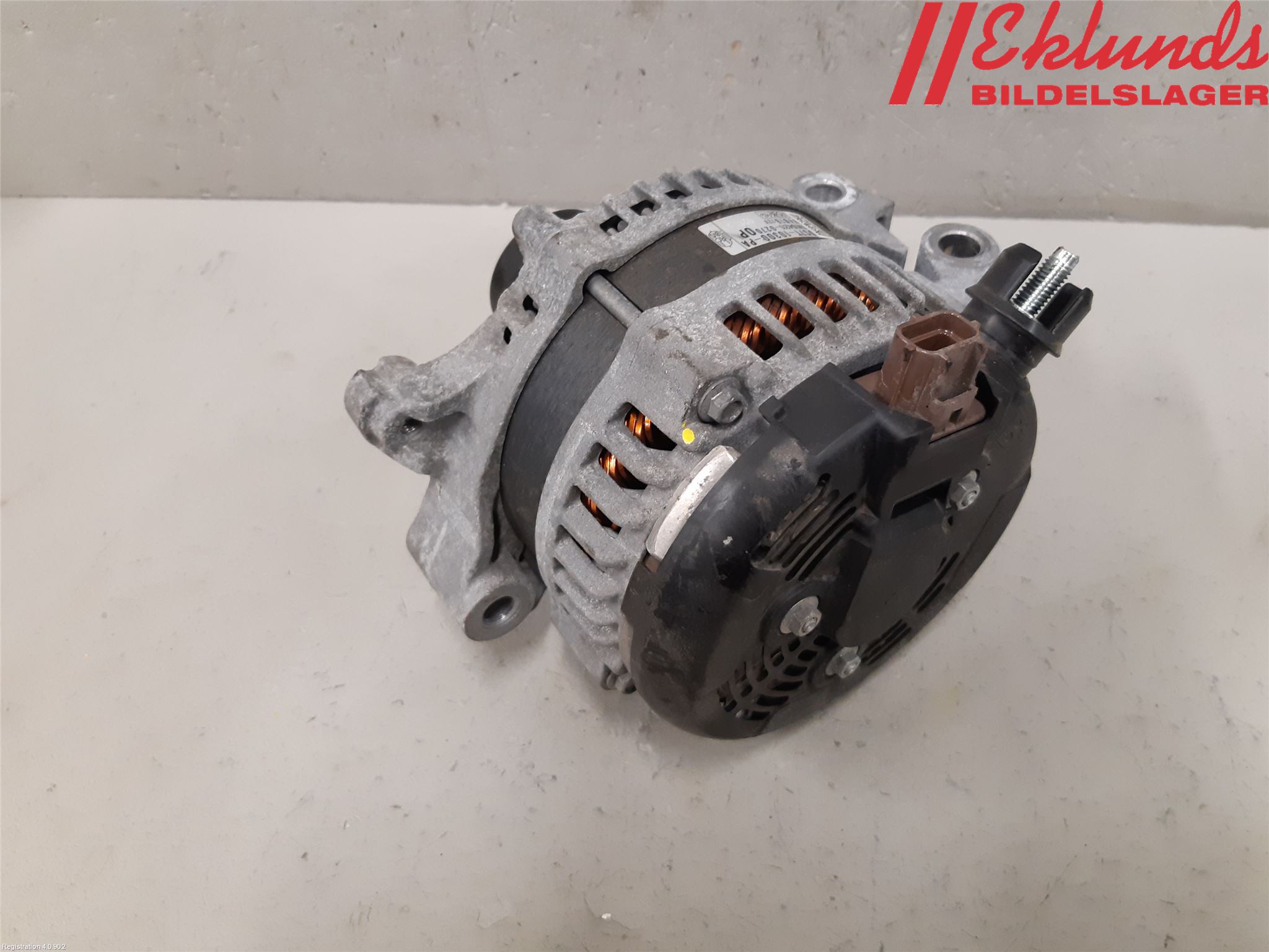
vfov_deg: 53.1
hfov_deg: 67.3
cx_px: 634
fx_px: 953
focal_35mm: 26
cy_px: 476
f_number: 1.7
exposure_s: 1/50
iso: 200
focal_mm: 3.93
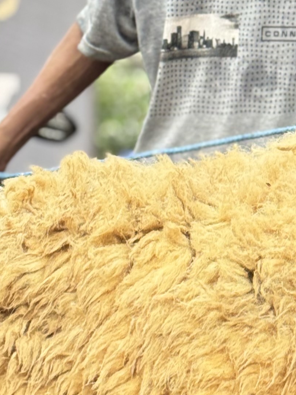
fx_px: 2040
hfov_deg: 8.2
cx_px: 315
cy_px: 195
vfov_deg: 11.0
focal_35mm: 179
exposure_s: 1/121
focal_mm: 6.76
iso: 64
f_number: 1.78
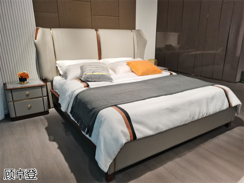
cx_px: 122
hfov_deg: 67.3
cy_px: 92
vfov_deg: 53.1
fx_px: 183
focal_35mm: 26
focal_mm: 5.58
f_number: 1.8
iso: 125
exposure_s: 1/100
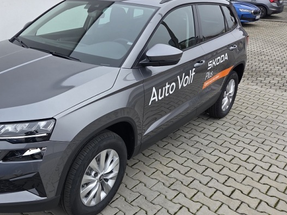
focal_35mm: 35
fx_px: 290
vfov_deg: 40.6
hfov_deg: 51.1
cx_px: 83
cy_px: 92
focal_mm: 5.4
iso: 80
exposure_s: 1/767
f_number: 1.8
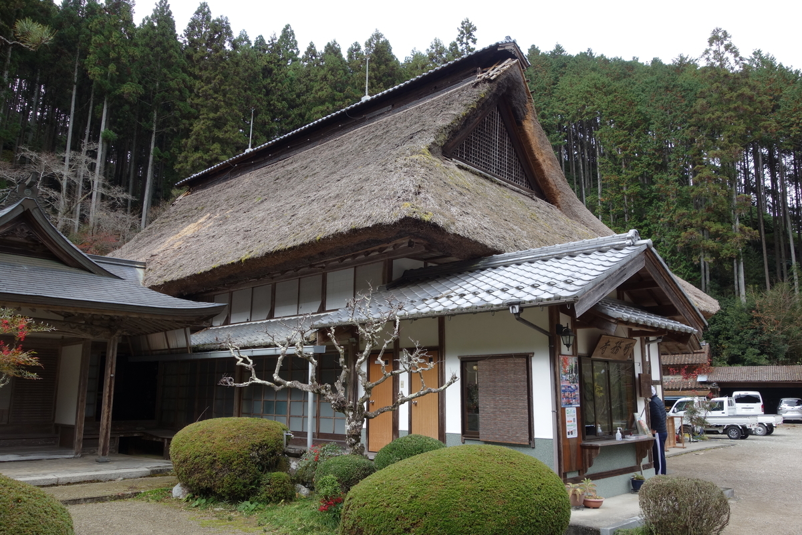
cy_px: 268
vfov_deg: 46.4
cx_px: 401
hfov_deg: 65.5
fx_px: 624
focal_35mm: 28
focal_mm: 10.4
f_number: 5
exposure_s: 1/100
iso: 125
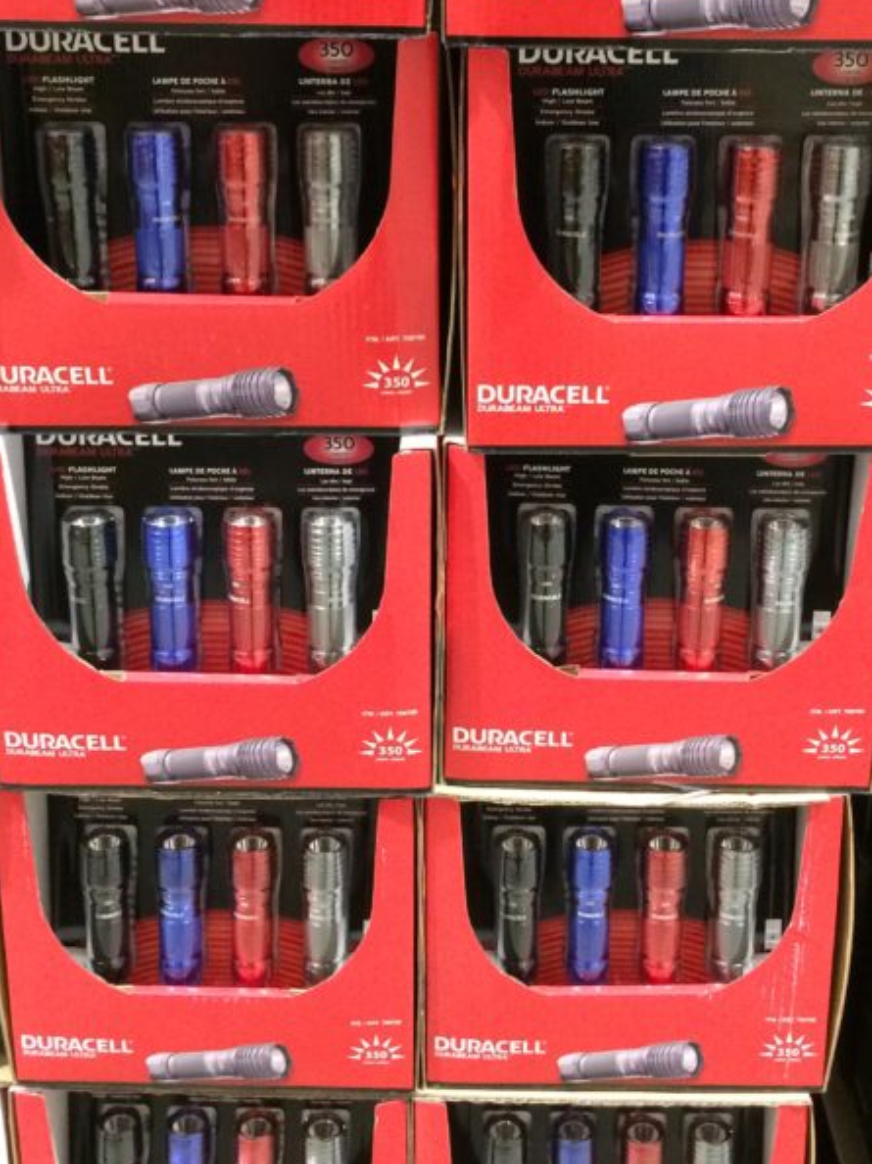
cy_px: 388
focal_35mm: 50
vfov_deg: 37.8
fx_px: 1681
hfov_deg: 29.1
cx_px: 484
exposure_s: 1/17
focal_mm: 4.15
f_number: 2.2
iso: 320
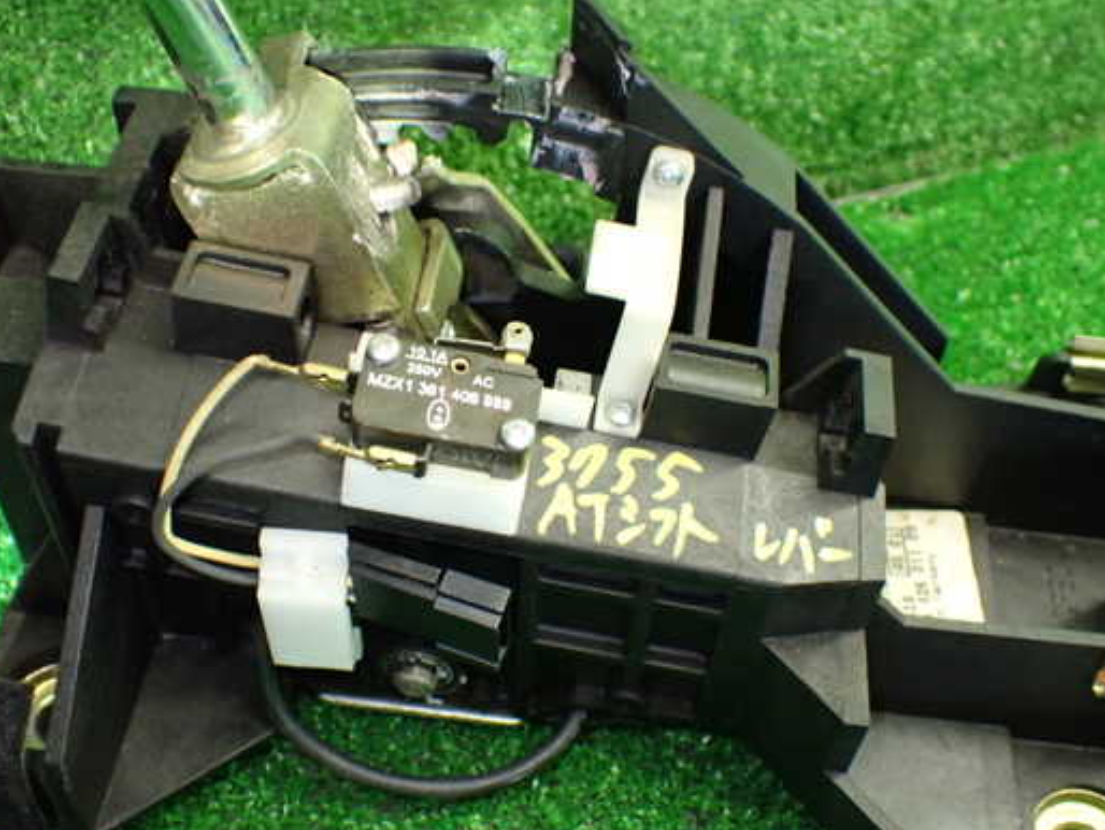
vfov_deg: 34.4
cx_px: 516
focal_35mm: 42
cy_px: 428
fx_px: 1341
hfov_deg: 44.7
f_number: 2.5
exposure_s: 1/60
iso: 800
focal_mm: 6.37
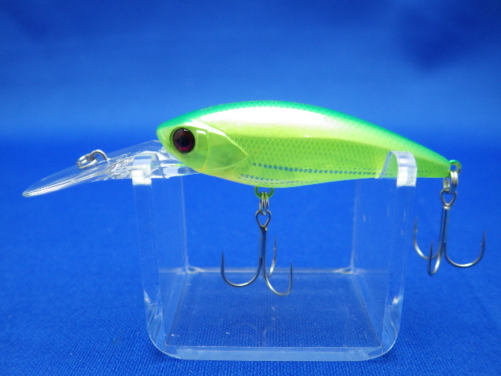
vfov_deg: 45.4
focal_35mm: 31
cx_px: 250
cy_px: 188
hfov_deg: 58.4
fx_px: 449
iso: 250
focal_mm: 5.5
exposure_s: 1/45
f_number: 2.3
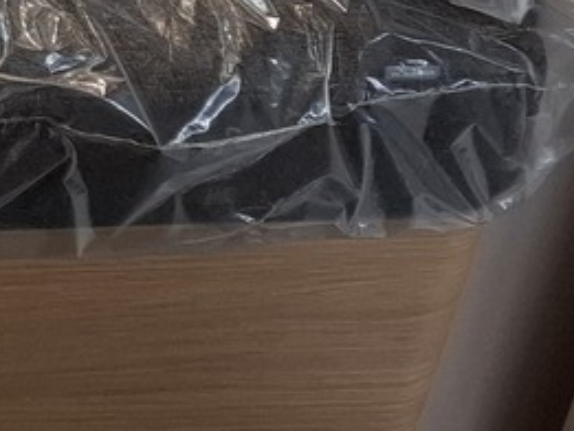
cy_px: -693
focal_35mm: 127
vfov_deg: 9.9
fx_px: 2107
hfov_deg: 11.9
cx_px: -888
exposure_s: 1/60
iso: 200
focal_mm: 5.54
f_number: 1.8
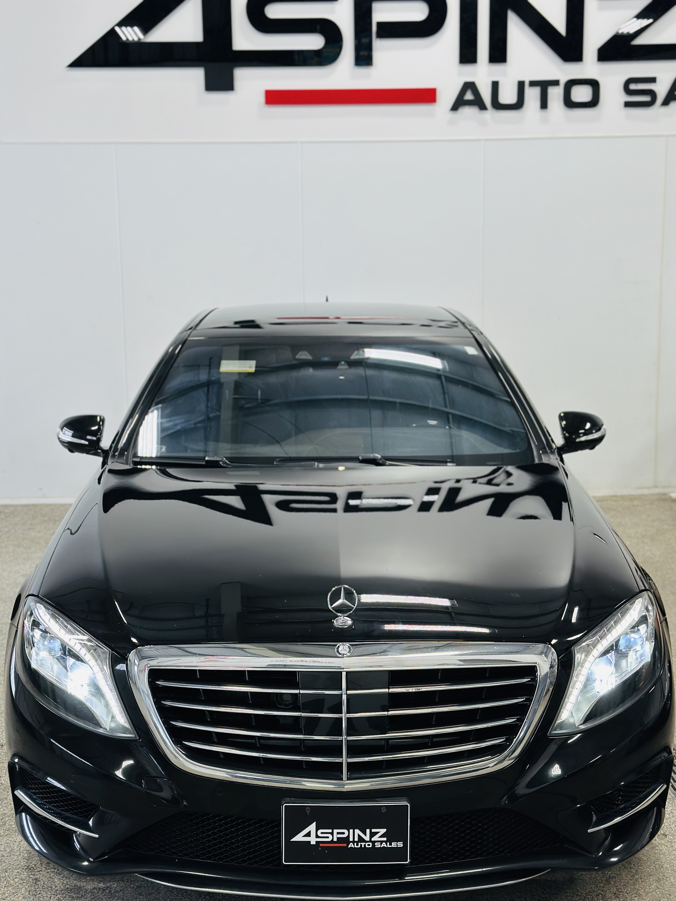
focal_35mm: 48
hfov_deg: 30.3
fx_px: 1250
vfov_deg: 39.7
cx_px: 338
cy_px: 450
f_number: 1.78
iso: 100
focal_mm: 6.86
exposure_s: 1/132
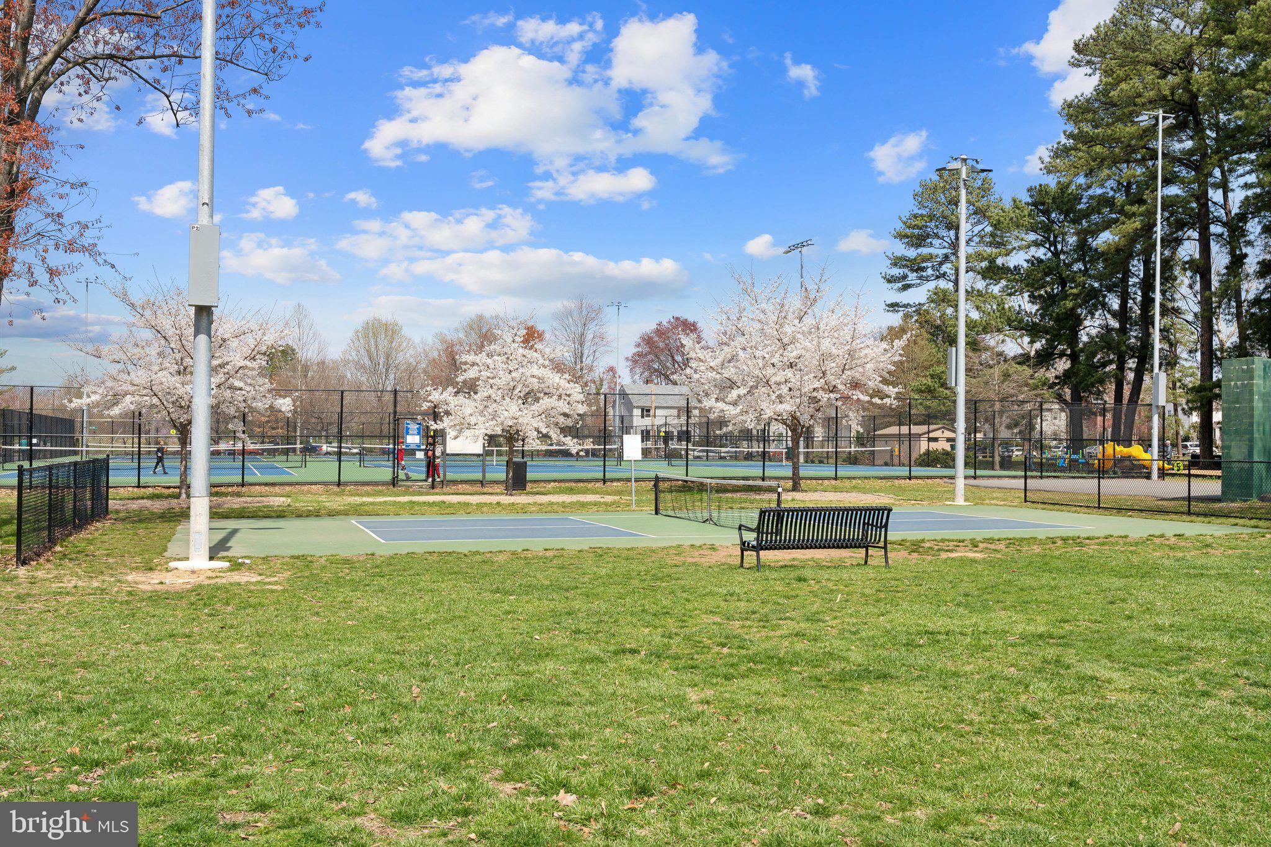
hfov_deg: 54.4
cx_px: 636
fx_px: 1236
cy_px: 424
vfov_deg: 37.8
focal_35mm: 35
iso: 100
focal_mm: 35
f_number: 10
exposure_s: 1/200
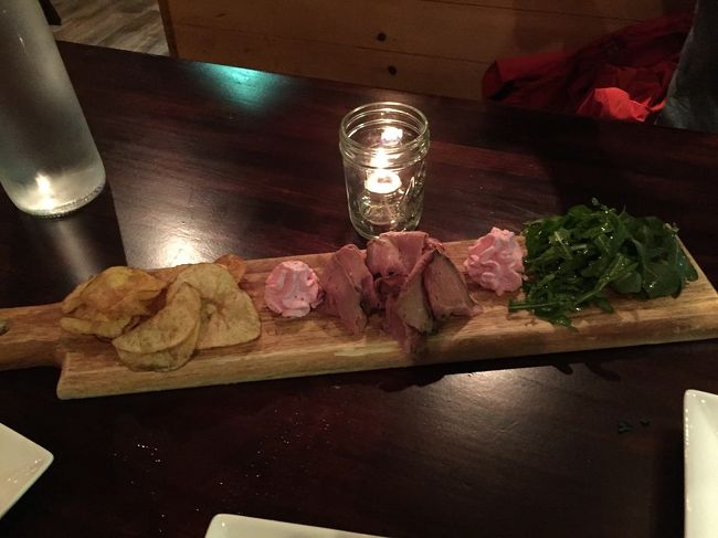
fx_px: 601
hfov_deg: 61.7
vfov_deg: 48.2
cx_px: 359
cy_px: 269
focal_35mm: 29
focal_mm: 4.15
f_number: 2.2
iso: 640
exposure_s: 1/15
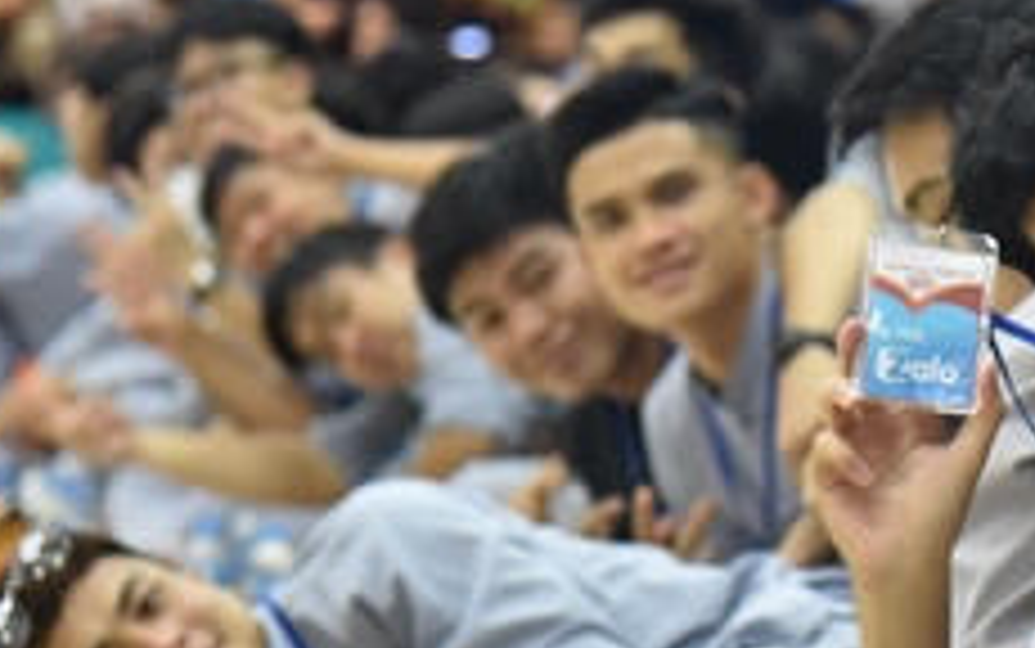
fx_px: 7479
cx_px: 1035
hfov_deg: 7.9
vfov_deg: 5.0
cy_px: 94
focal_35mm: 265
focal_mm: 92
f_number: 4
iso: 3200
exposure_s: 1/80
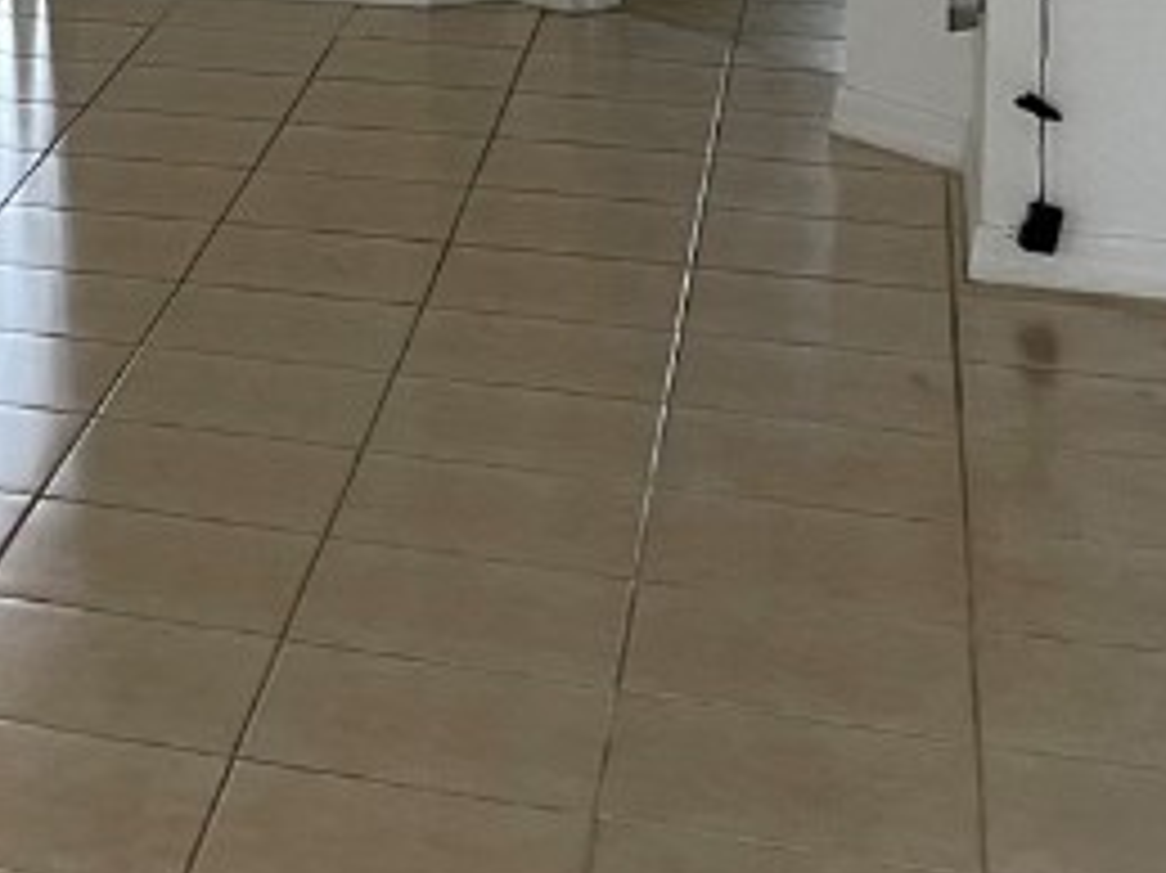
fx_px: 3333
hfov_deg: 16.7
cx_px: -882
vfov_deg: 14.1
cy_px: -392
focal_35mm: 99
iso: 125
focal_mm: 5.1
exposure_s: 1/60
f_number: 1.6
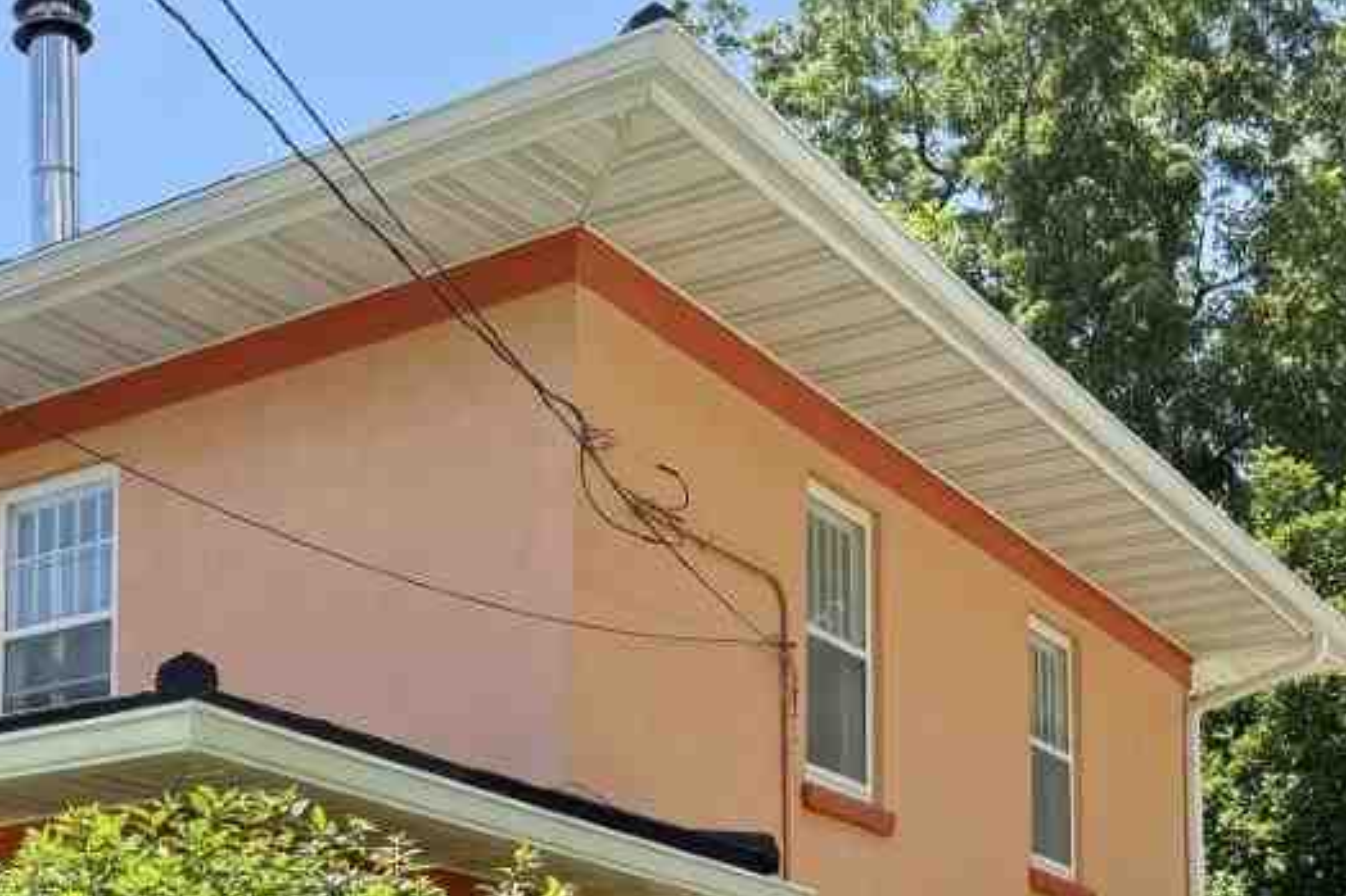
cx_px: 203
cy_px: 1063
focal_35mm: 61
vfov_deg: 20.8
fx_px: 2280
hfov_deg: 31.7
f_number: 1.78
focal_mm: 6.76
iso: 100
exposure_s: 1/2299
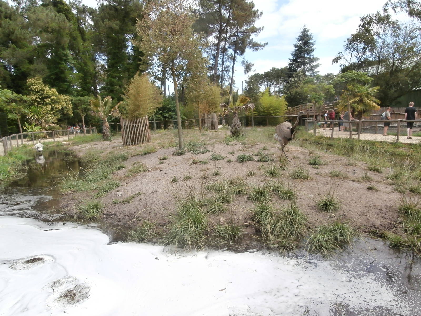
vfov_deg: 56.8
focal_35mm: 24
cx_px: 210
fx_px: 292
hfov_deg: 71.6
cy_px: 158
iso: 100
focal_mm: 4.2
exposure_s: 1/100
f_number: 7.9
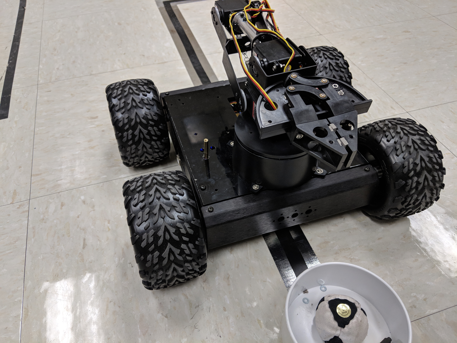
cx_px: 228
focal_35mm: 27
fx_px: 356
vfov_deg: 51.4
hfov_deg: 65.3
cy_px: 172
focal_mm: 4.44
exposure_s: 1/120
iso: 165
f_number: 1.8
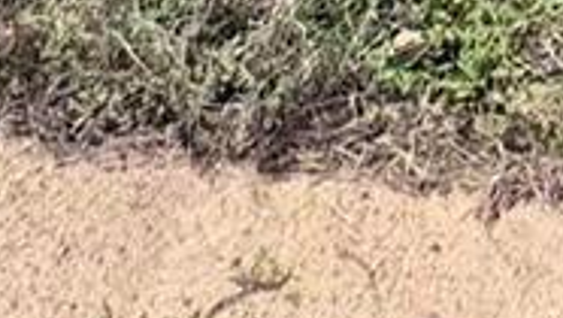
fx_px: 1883
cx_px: 784
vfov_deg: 4.4
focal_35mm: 126
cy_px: -1914
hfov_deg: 15.9
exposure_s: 1/7299
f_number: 2.2
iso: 32
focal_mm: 2.22
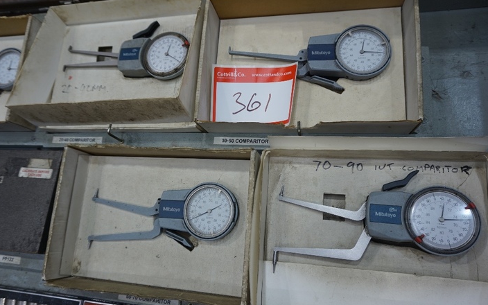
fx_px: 332
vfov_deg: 49.3
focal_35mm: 25
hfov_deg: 72.5
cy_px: 150
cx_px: 241
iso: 200
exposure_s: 1/60
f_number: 4
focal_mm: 16
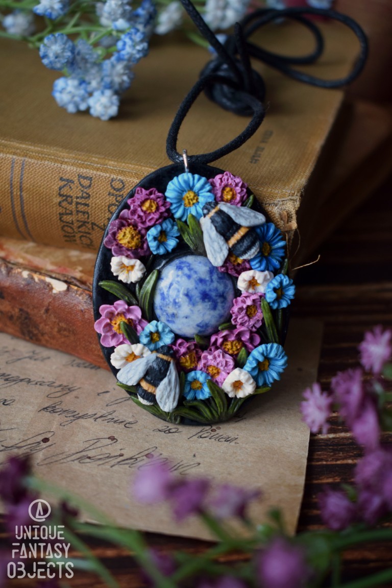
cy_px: 294
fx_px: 980
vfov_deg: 33.4
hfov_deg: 22.6
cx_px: 196
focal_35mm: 60
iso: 720
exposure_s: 1/60
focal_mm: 40
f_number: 4.8
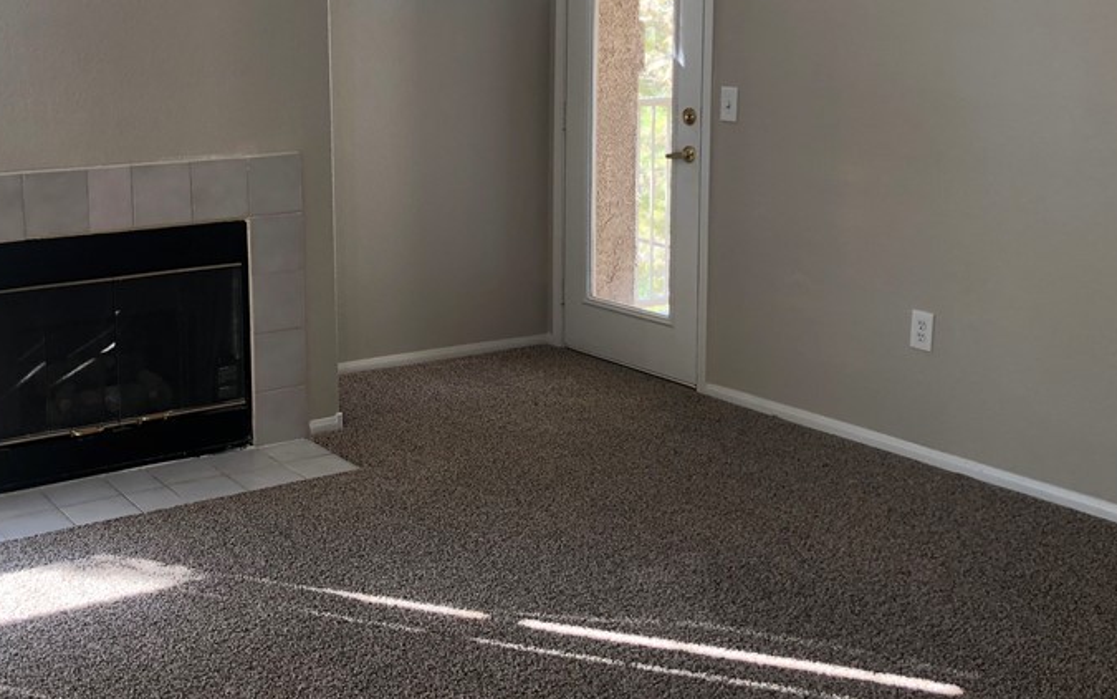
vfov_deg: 28.3
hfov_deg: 43.3
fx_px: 1370
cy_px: 212
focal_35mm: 45
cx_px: 321
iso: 64
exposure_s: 1/120
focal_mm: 3.99
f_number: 1.8
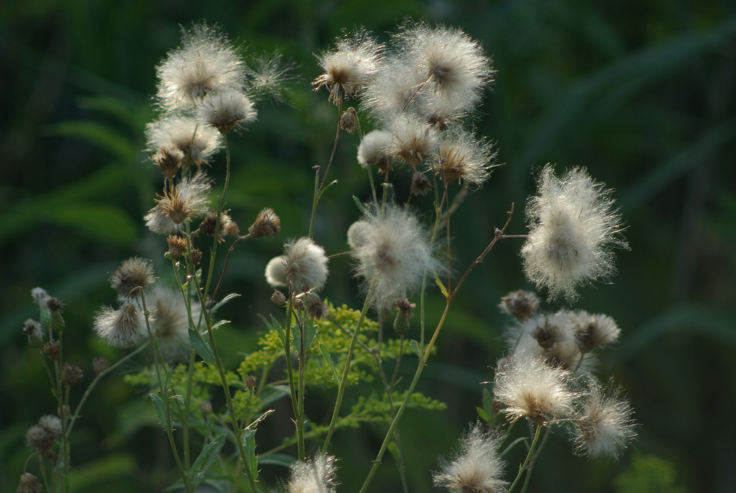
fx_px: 12280
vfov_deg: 2.3
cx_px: 368
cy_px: 246
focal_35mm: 600
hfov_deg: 3.4
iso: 200
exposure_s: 1/350
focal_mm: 400
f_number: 5.6
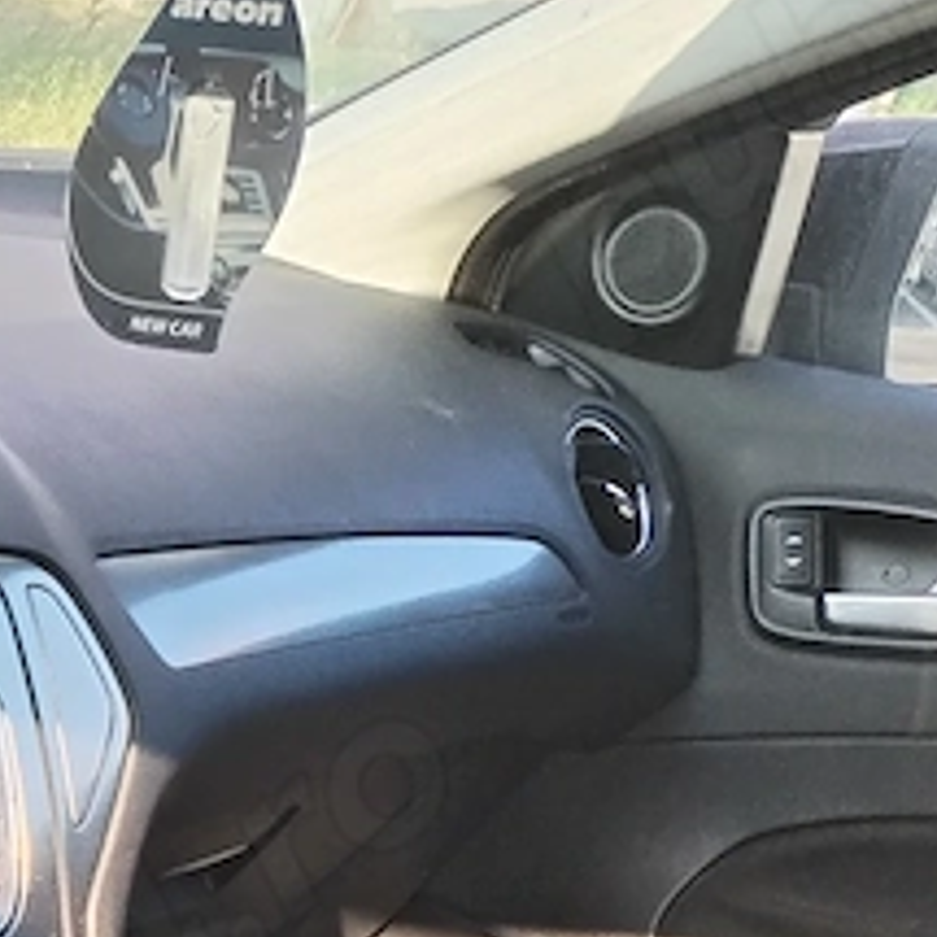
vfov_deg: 15.6
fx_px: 3277
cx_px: -532
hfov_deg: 14.9
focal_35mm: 107
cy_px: 1142
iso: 100
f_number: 1.8
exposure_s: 1/136
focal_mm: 4.75
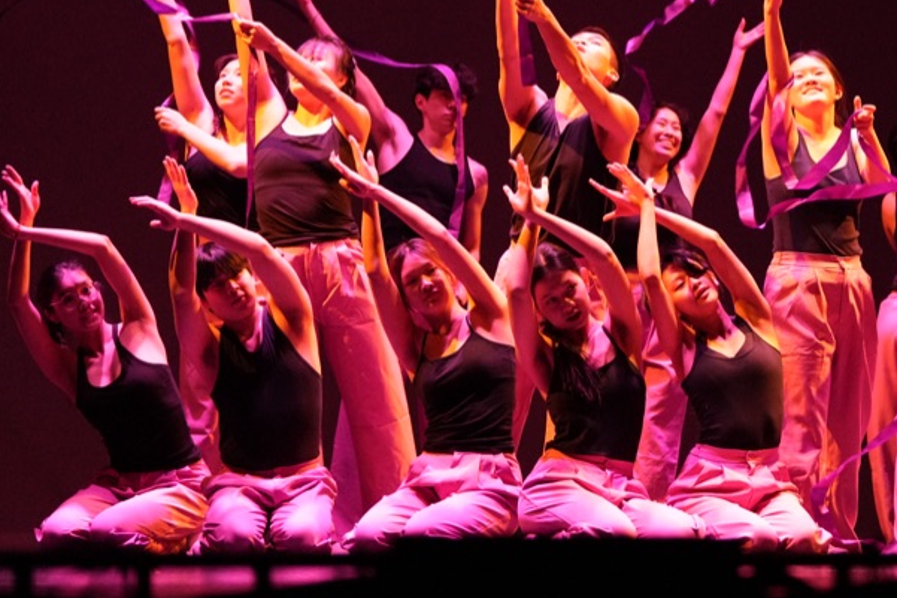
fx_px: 4062
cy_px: 59
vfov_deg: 8.4
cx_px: 903
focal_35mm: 163
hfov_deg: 12.4
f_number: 2.8
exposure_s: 1/200
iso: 3200
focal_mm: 70
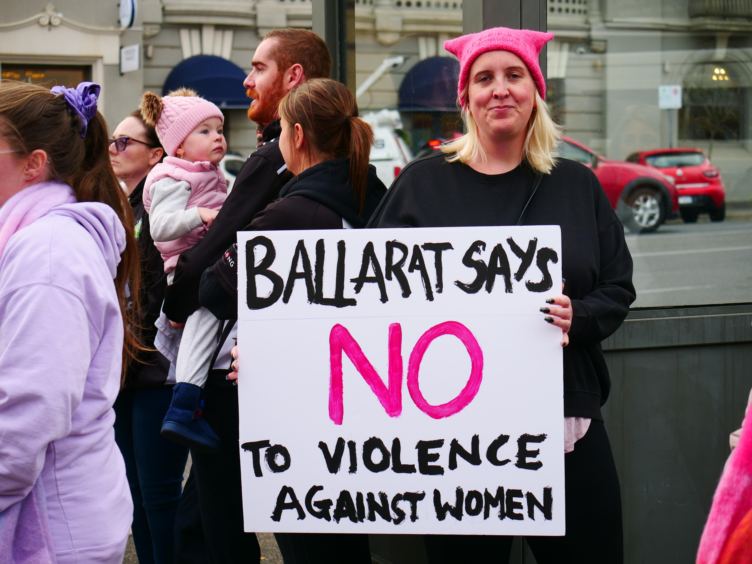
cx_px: 376
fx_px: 1521
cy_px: 282
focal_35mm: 70
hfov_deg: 27.8
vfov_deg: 21.0
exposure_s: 1/200
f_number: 3.2
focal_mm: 35
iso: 200
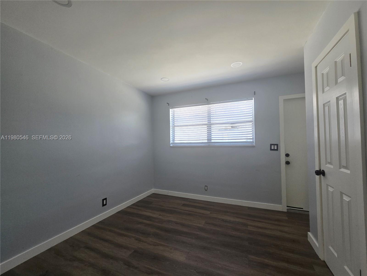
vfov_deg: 89.9
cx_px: 184
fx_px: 138
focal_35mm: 13
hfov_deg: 106.2
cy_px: 138
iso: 80
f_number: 2.2
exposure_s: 1/120
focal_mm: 2.2
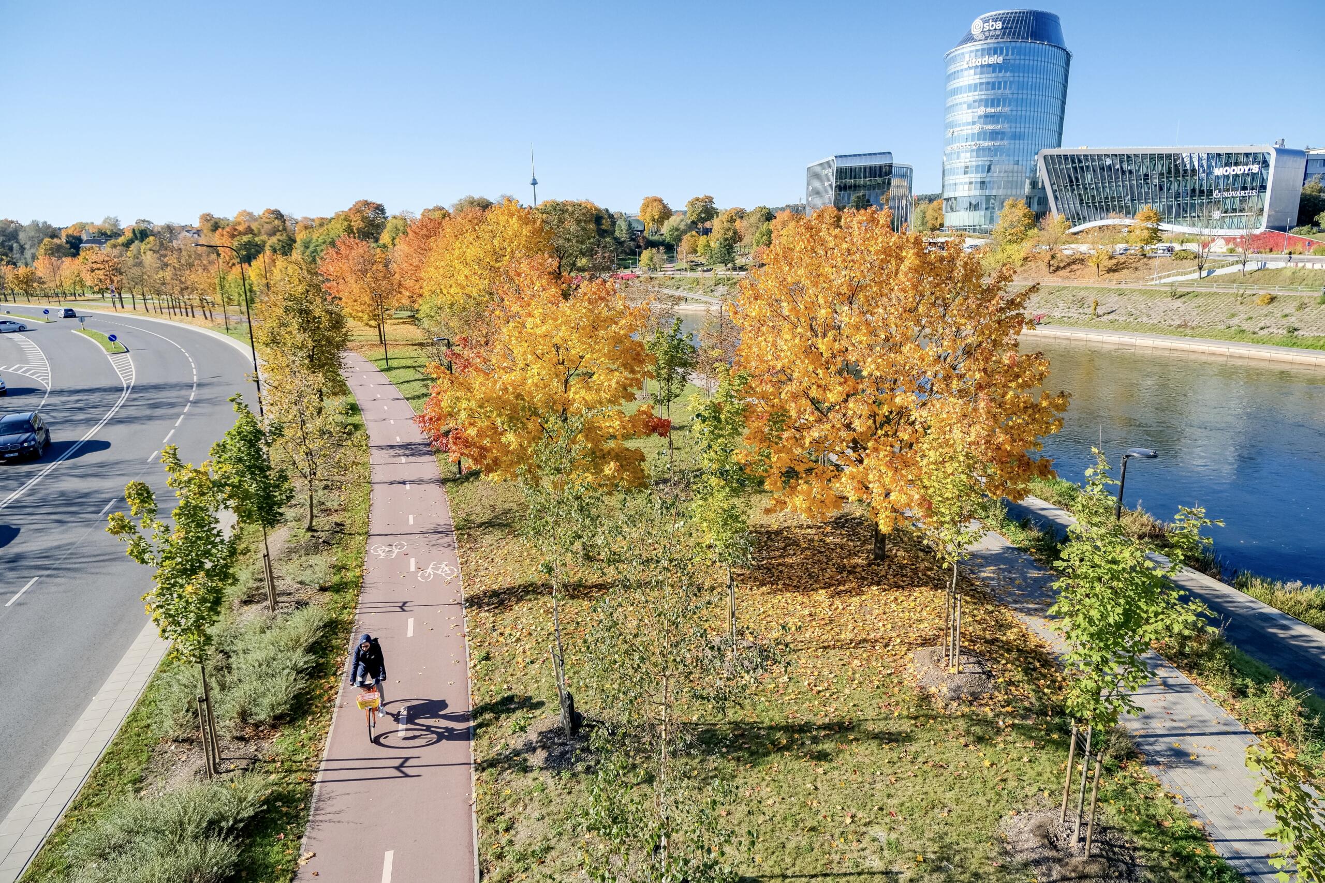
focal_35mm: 23
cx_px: 662
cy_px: 442
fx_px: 847
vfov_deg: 55.1
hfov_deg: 76.1
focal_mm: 15
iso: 320
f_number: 5.6
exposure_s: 1/550
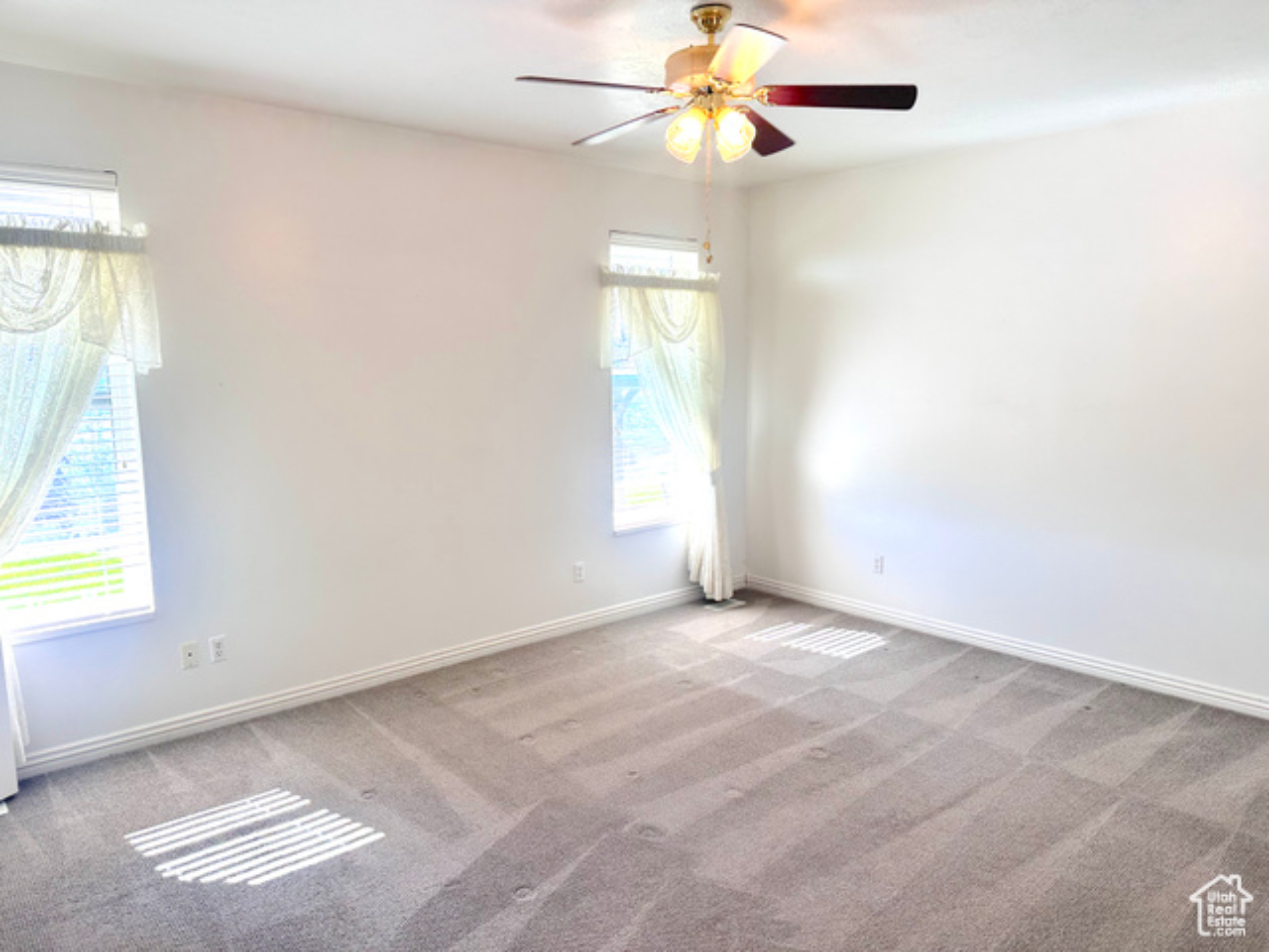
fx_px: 880
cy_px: 476
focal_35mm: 24
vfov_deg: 56.8
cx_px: 634
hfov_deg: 71.6
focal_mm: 6.86
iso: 80
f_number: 1.78
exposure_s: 1/151
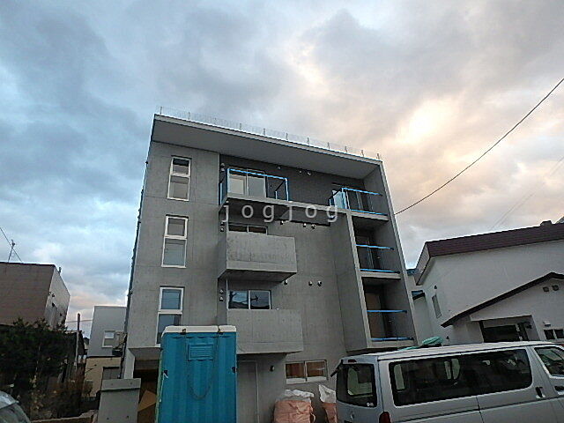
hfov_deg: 79.0
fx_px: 342
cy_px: 212
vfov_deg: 63.4
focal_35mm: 21
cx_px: 282
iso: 160
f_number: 3.5
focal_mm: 3.7
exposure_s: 1/60
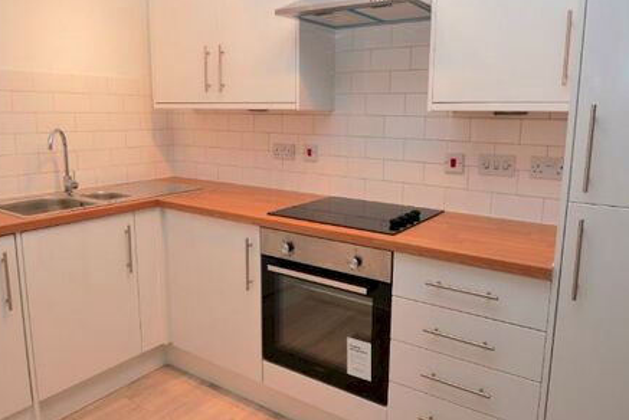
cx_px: 321
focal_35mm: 24
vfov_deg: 53.1
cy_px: 193
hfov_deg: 73.7
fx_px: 420
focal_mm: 10
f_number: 4
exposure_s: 1/60
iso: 400
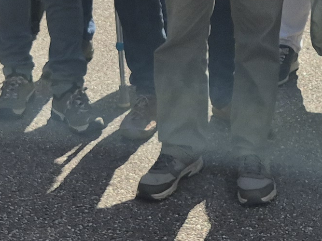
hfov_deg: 14.2
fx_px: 1283
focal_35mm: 138
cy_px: -255
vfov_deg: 9.9
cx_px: 280
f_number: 1.8
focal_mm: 5.4
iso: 25
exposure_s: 1/2480
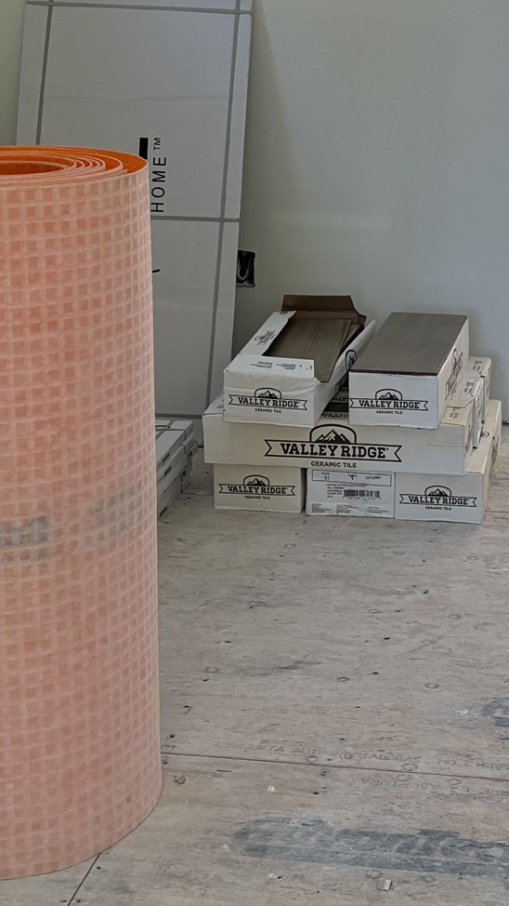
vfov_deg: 31.0
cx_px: 476
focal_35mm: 67
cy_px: 249
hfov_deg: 17.7
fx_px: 1607
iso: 125
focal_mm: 5.96
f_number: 1.6
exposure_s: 1/207
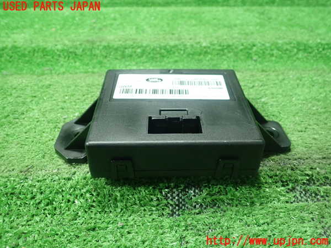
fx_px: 287
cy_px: 124
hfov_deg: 60.0
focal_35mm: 30
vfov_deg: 46.8
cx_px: 166
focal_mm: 5.5
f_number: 2.3
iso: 800
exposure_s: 1/125
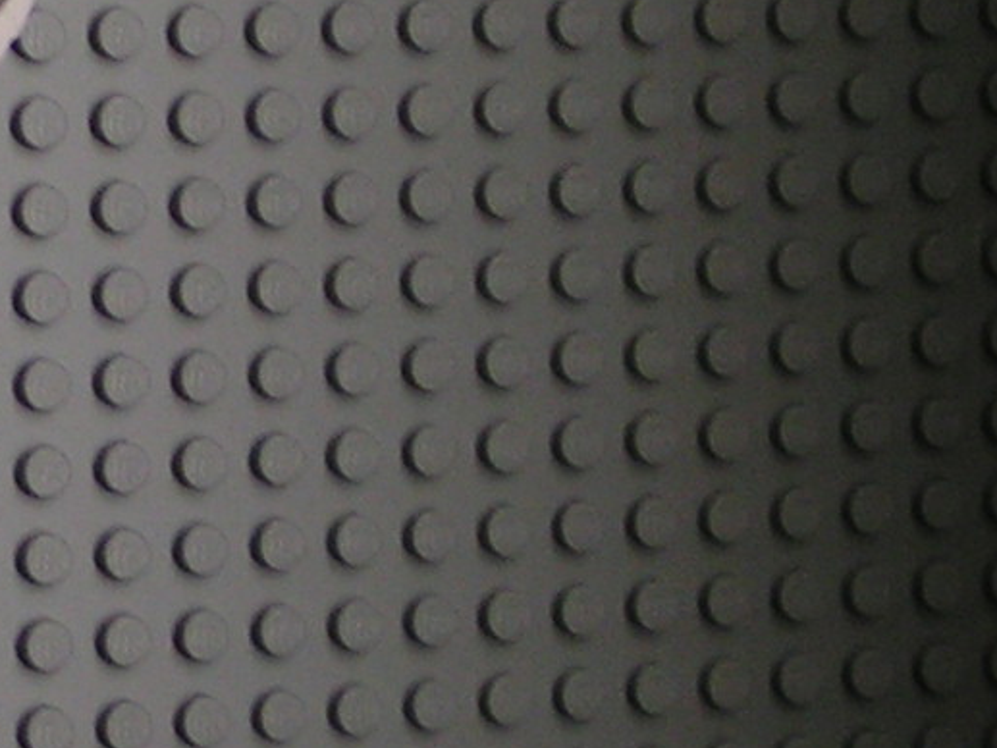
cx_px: -538
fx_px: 6165
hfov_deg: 9.0
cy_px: -305
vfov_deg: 6.9
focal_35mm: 214
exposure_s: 1/60
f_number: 3.2
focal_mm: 8.3
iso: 80
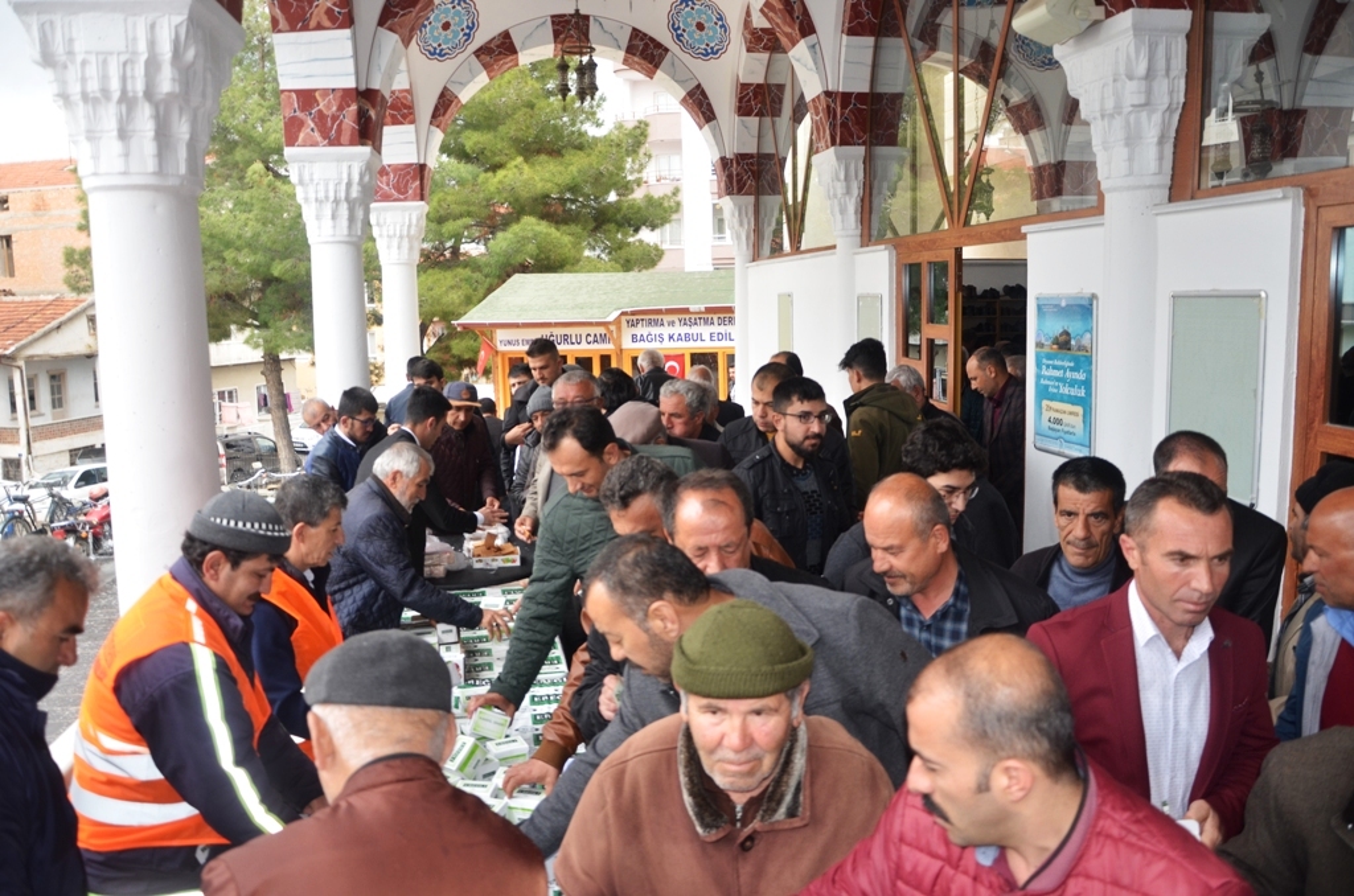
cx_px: 677
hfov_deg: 67.5
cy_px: 448
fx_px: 1013
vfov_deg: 47.7
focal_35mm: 27
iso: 200
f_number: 3.5
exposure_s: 1/160
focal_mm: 18
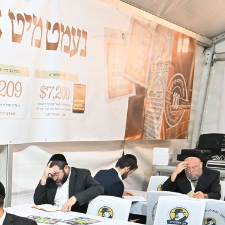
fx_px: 401
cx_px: -30
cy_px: 248
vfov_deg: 28.5
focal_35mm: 55
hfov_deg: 28.2
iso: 2500
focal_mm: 17.5
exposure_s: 1/250
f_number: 4.5
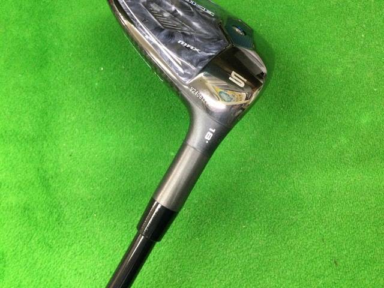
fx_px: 344
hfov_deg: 58.4
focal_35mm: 31
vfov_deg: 45.4
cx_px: 192
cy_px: 144
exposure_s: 1/30
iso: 200
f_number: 2.4
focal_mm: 3.3
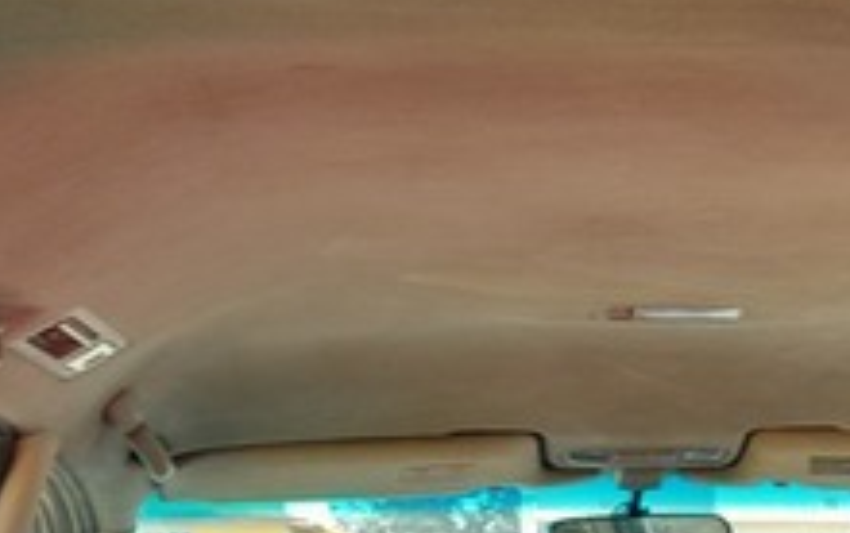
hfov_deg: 18.8
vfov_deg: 11.9
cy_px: 857
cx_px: 1047
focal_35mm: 104
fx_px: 2412
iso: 50
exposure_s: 1/50
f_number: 1.8
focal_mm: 4
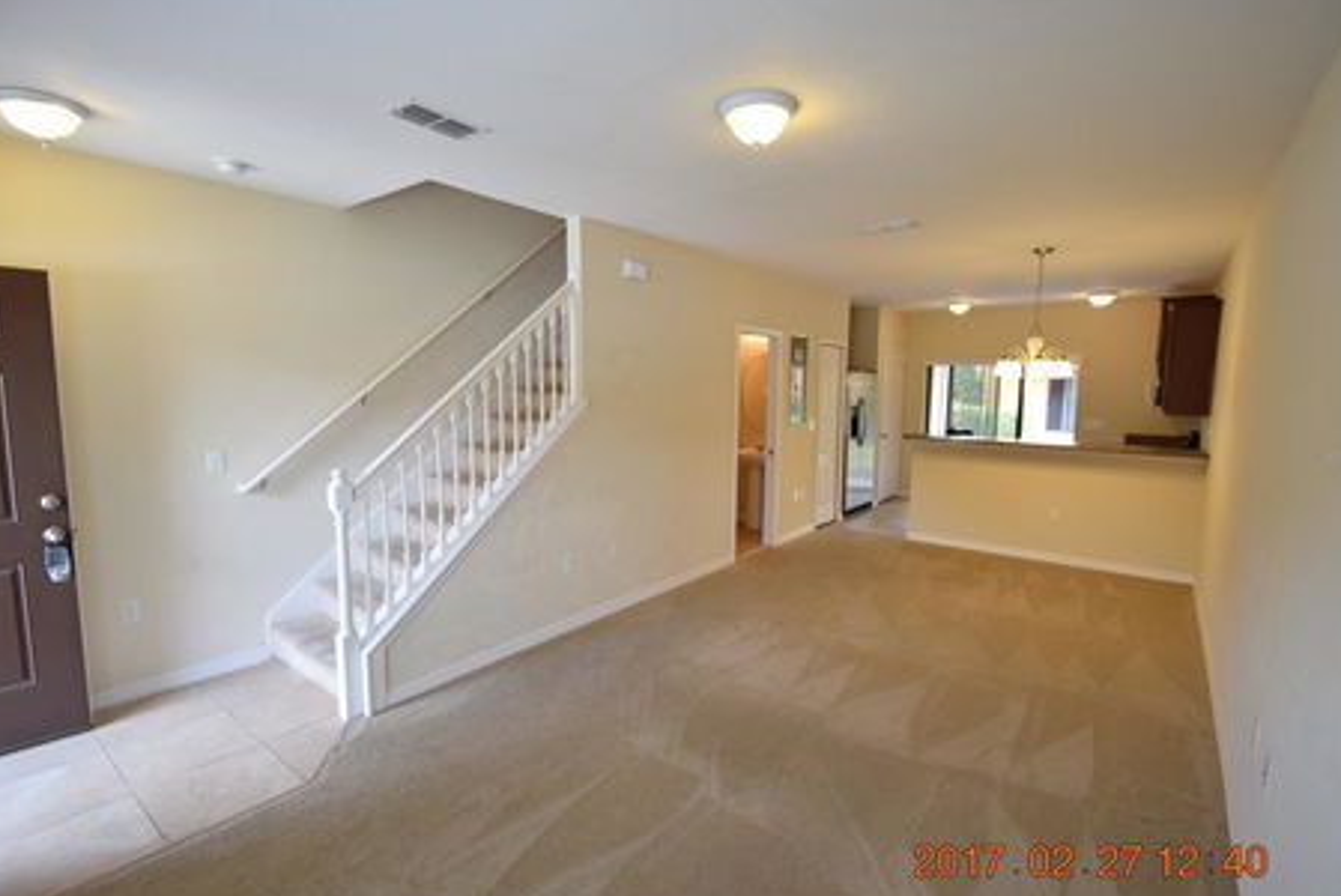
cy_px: 454
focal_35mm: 16
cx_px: 685
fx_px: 596
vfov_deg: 73.8
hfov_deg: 96.7
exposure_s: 1/80
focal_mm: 10
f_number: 4.5
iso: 400
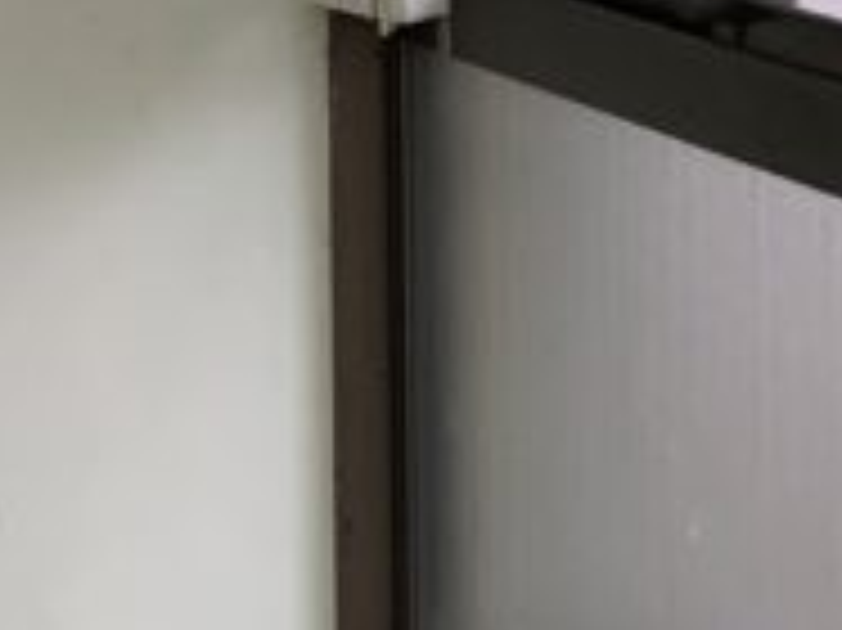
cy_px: -580
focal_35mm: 178
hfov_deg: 10.3
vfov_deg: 8.0
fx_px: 4327
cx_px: -801
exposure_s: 1/60
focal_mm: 4.25
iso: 125
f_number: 1.8
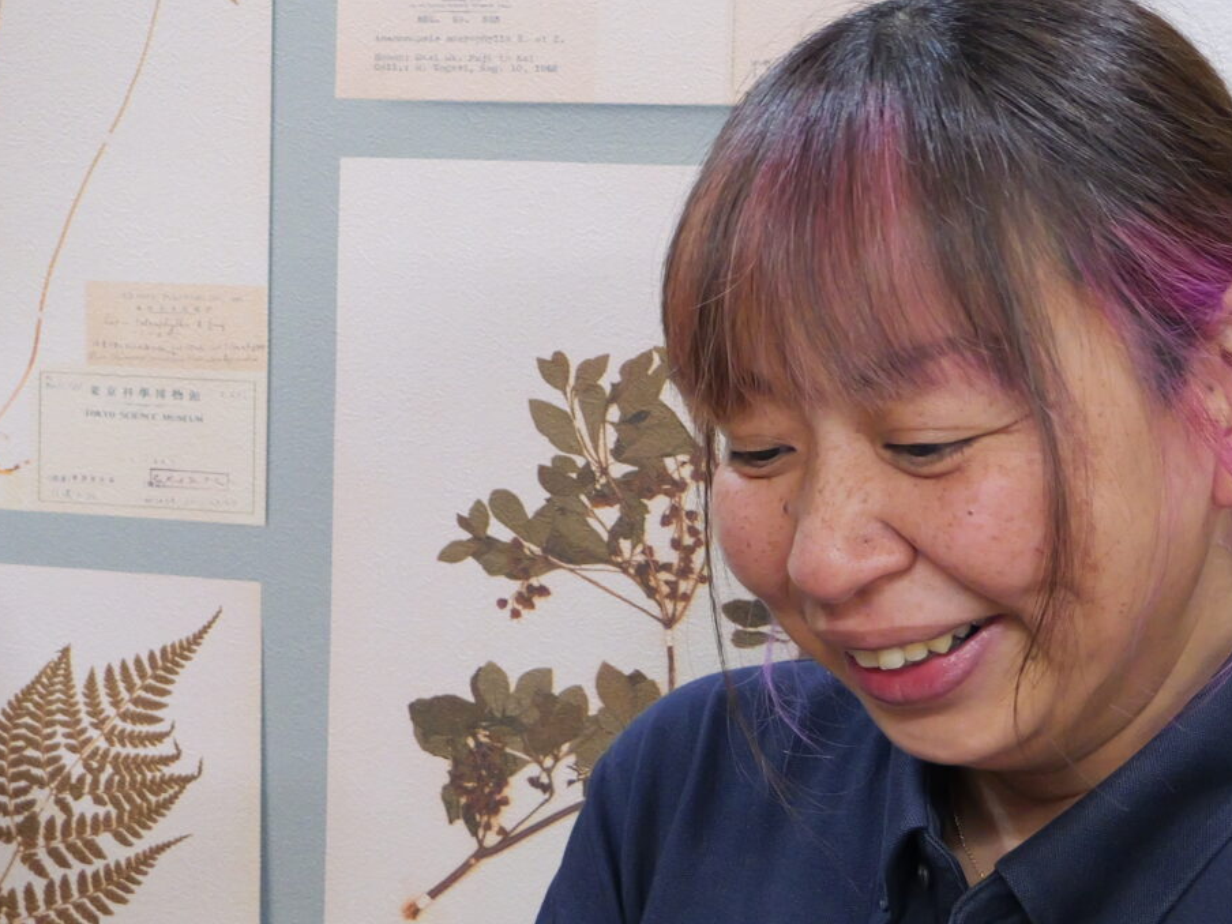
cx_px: 5
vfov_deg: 17.4
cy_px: 424
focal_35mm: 85
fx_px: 3025
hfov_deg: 22.2
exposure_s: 1/60
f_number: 3.7
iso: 1250
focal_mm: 15
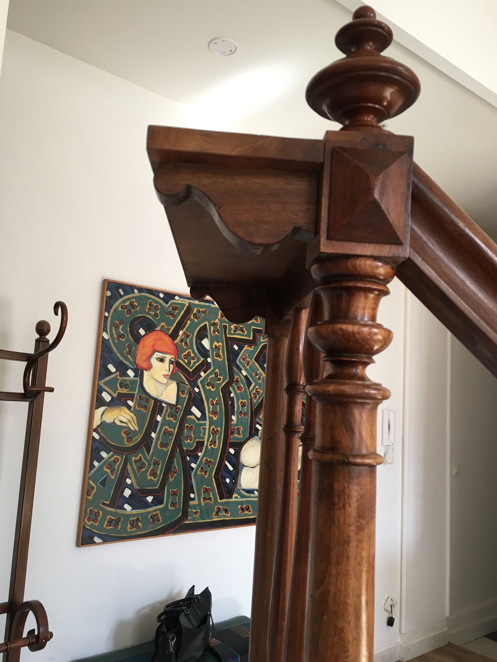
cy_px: 331
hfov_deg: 48.2
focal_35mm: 29
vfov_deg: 61.7
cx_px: 248
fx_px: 555
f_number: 2.2
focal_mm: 4.15
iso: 40
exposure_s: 1/33
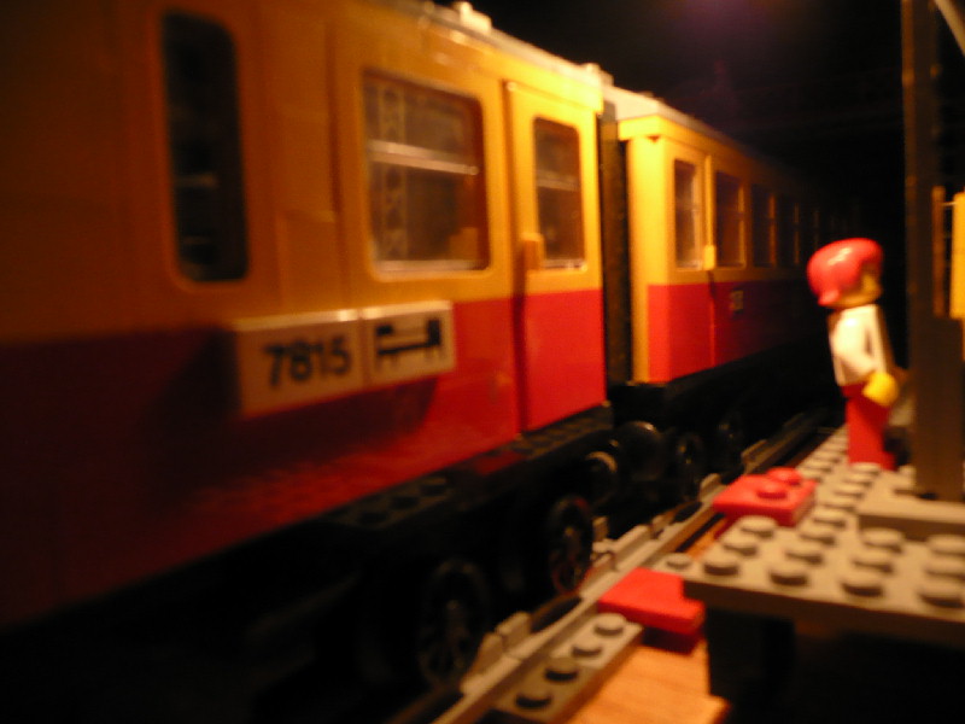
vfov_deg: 49.7
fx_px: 781
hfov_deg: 63.4
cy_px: 362
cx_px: 482
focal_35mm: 28
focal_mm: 4.6
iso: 200
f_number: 3.3
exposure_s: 1/2.5
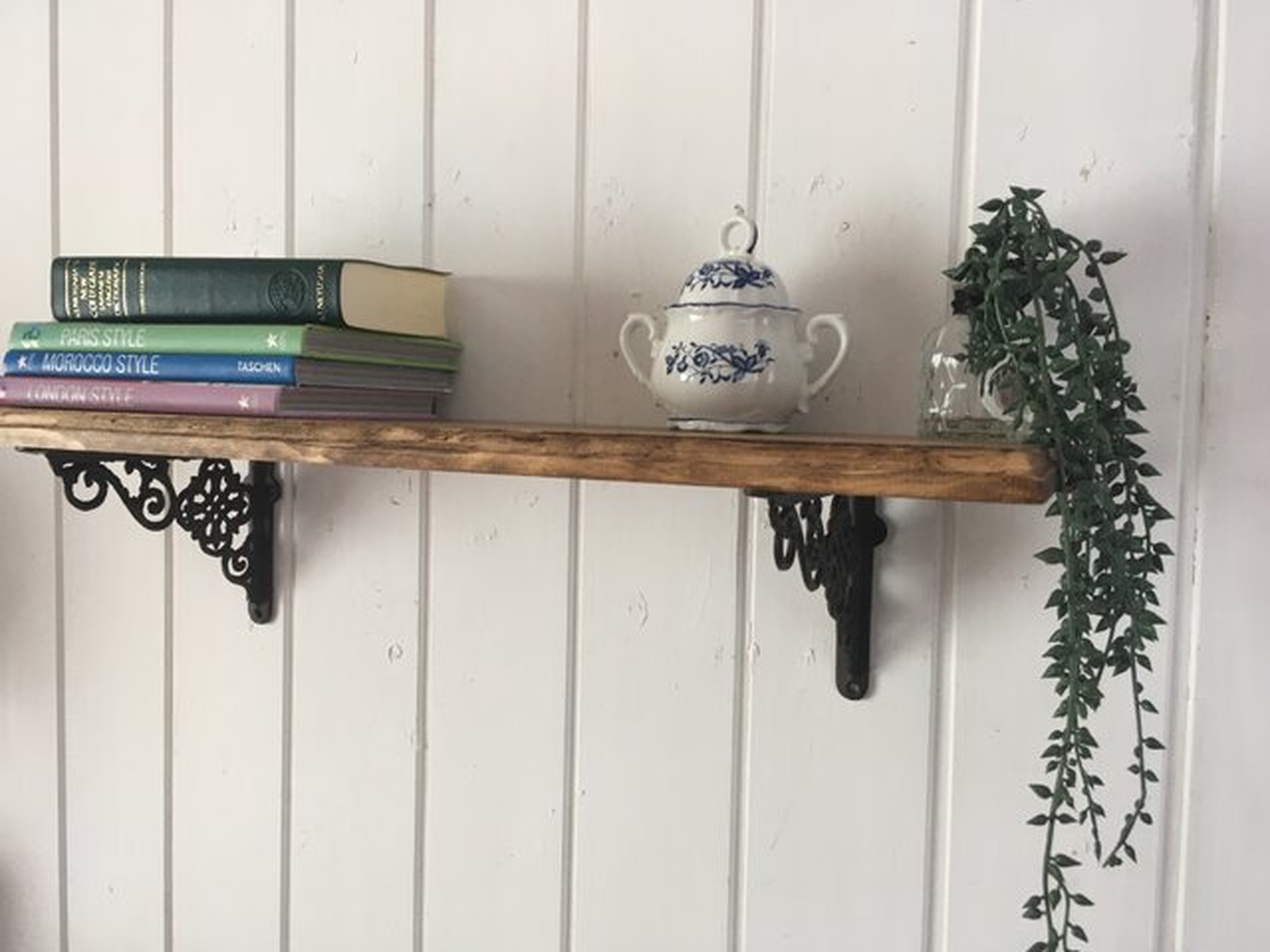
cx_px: 635
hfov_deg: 61.7
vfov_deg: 48.2
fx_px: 1064
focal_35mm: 29
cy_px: 476
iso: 50
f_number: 2.2
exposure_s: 1/30
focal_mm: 4.15
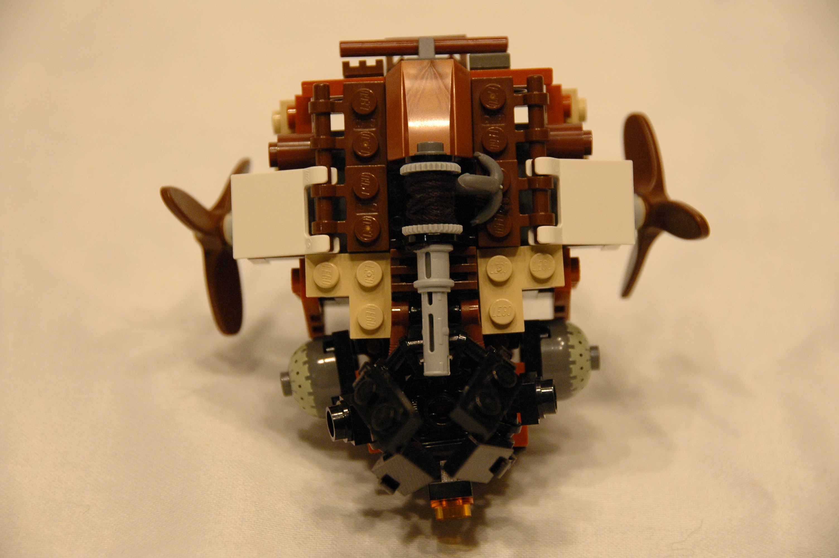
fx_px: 3318
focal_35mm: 142
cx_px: 420
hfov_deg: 14.4
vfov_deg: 9.6
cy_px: 279
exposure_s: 1/20
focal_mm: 95
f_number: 5.6
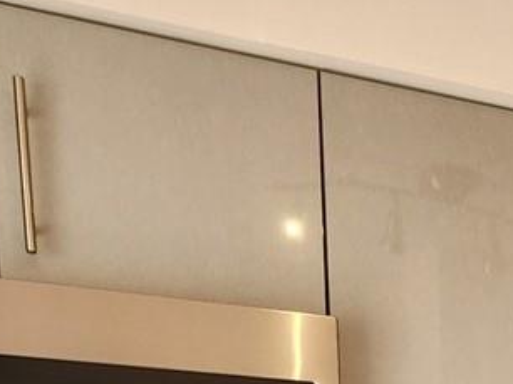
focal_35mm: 68
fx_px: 1007
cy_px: 750
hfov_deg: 25.6
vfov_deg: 16.7
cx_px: 617
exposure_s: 1/120
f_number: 2.2
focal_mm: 2.2
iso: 80
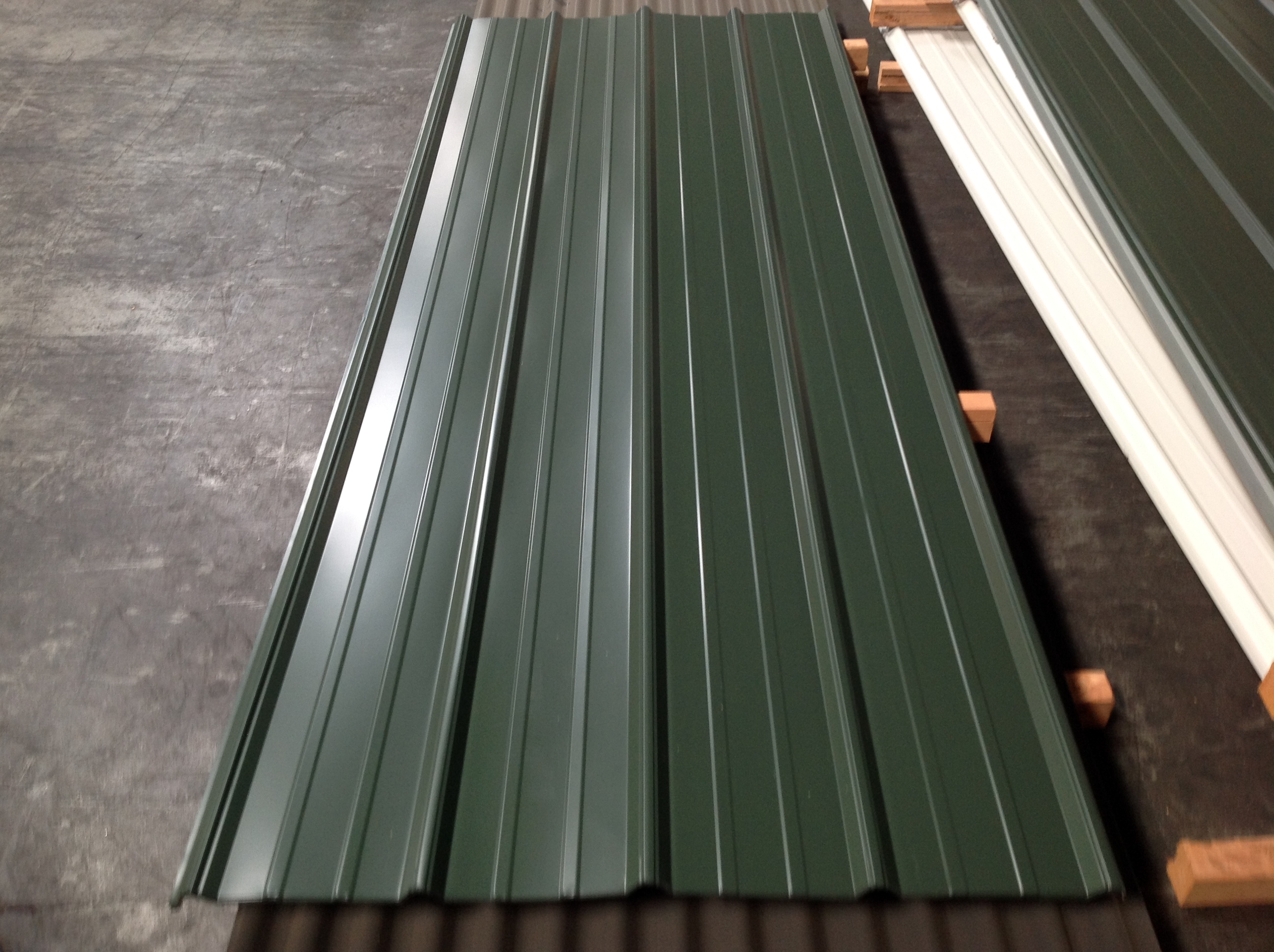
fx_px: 1286
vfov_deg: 40.6
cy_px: 476
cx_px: 637
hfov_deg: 52.7
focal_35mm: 35
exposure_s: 1/15
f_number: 2.4
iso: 80
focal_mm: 4.28
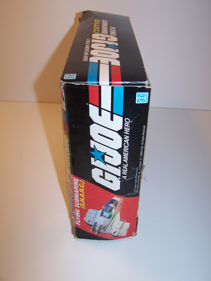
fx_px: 309
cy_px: 140
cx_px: 106
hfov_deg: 37.7
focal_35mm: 38
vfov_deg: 49.0
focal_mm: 6.3
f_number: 2.8
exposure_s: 1/60
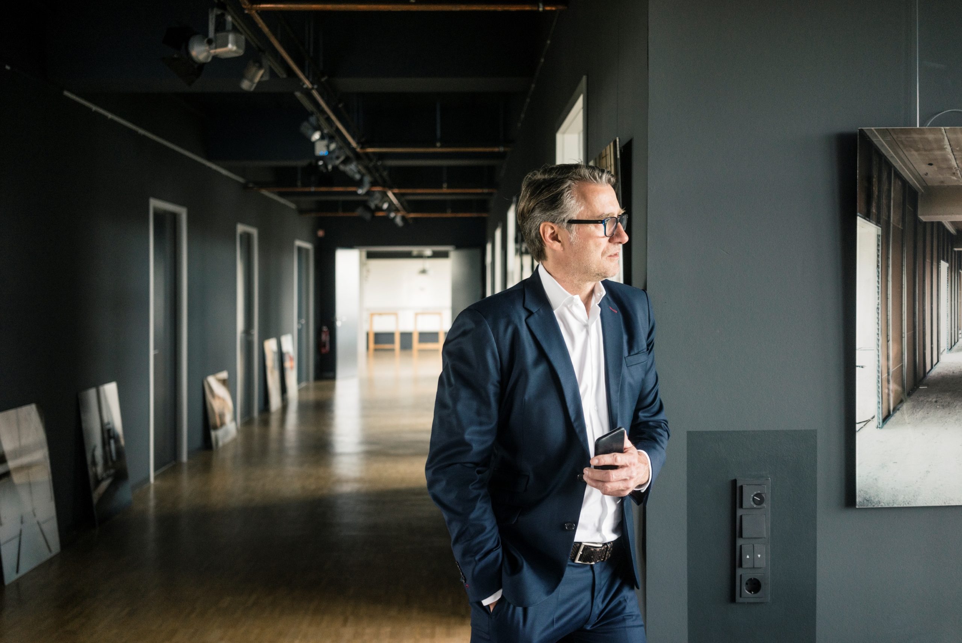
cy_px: 322
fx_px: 936
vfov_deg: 37.9
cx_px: 481
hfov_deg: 54.4
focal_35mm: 35
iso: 800
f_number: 2.8
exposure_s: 1/125
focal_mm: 35
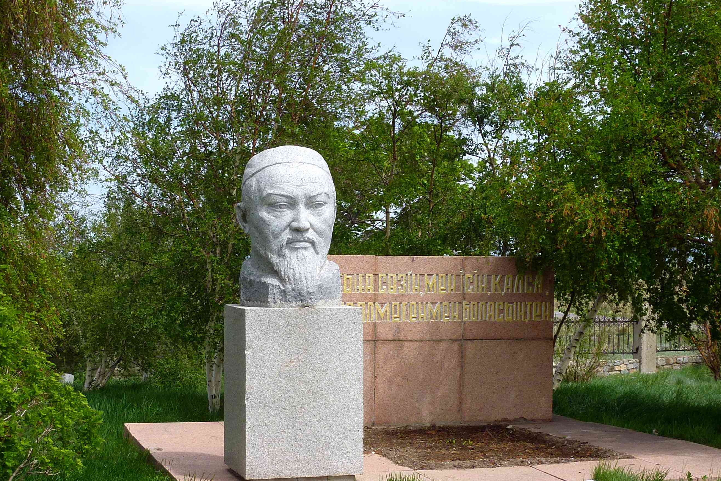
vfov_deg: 22.2
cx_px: 347
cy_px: 310
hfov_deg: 32.9
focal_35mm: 61
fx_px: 1222
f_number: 4.5
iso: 80
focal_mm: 6.9
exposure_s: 1/500
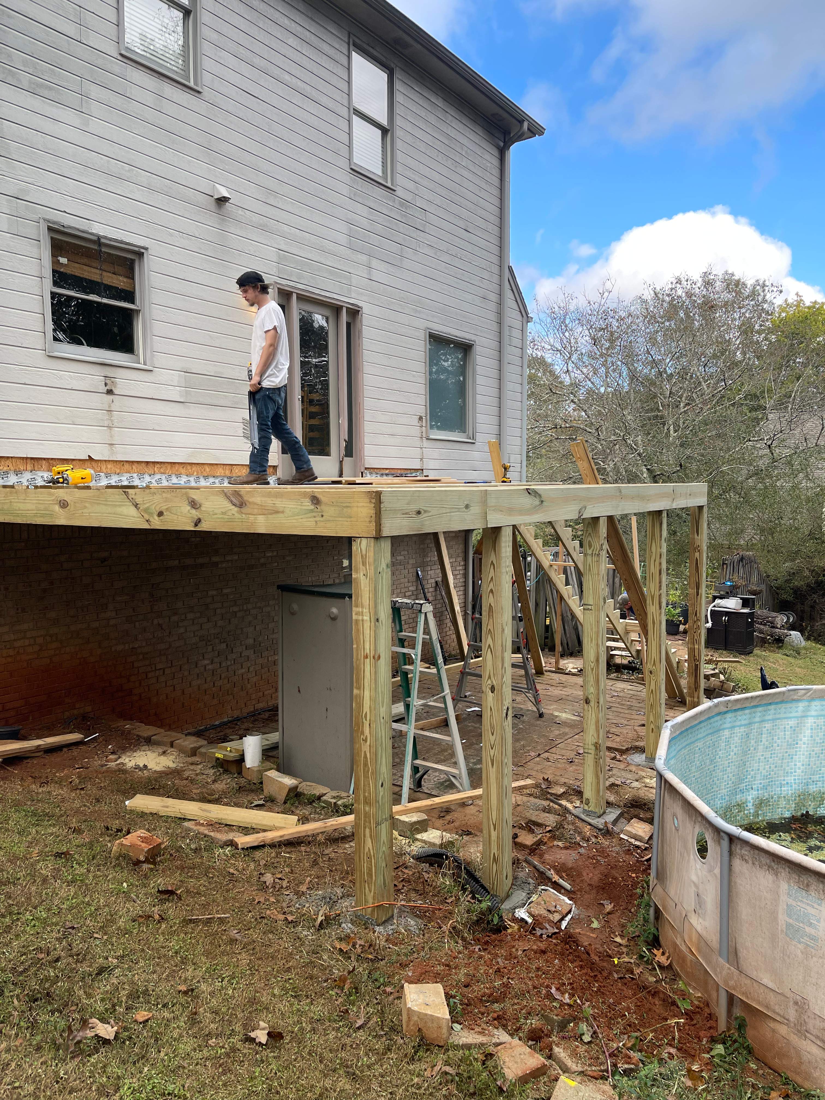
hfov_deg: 53.1
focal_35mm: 26
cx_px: 412
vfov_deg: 67.3
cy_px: 550
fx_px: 826
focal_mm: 5.1
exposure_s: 1/388
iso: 32
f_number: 1.6
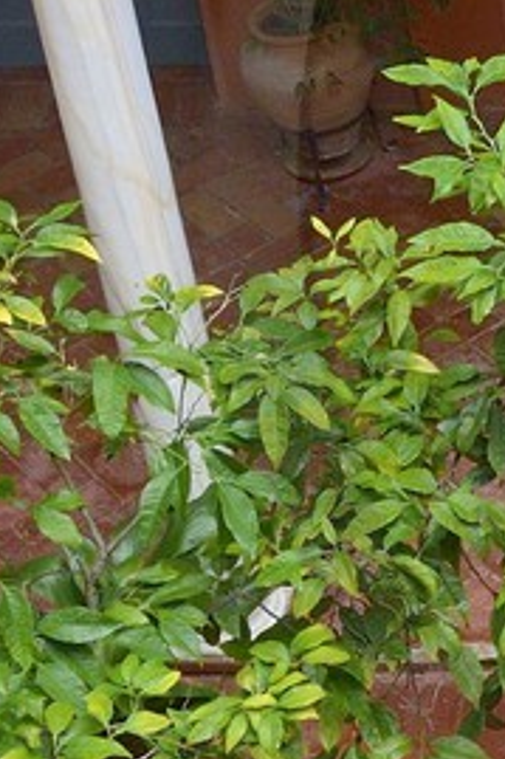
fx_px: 3013
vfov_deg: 14.3
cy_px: 178
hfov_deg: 8.9
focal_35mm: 143
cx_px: 1076
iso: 1600
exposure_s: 1/100
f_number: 10
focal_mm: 24
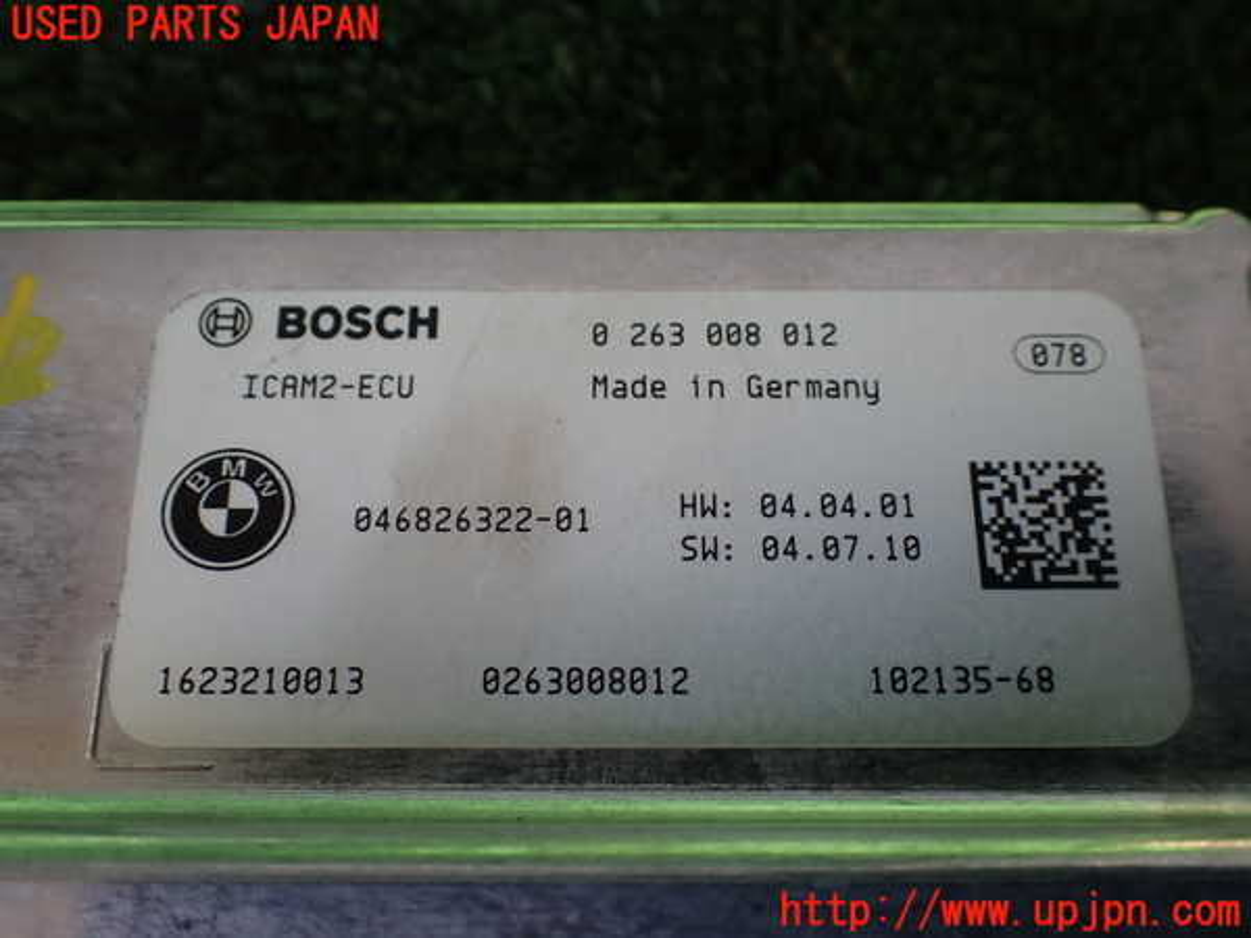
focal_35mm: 30
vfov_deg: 46.8
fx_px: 1084
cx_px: 626
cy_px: 469
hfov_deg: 60.0
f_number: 2.3
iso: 100
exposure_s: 1/160
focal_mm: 5.4
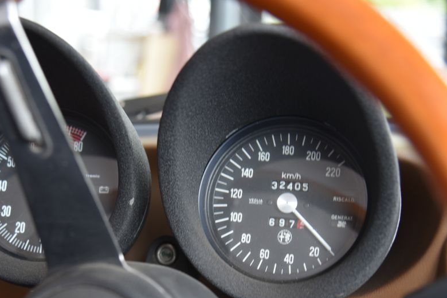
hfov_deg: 31.7
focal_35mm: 63
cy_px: 186
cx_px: 161
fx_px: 782
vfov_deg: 21.5
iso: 500
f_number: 4
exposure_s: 1/8
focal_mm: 48
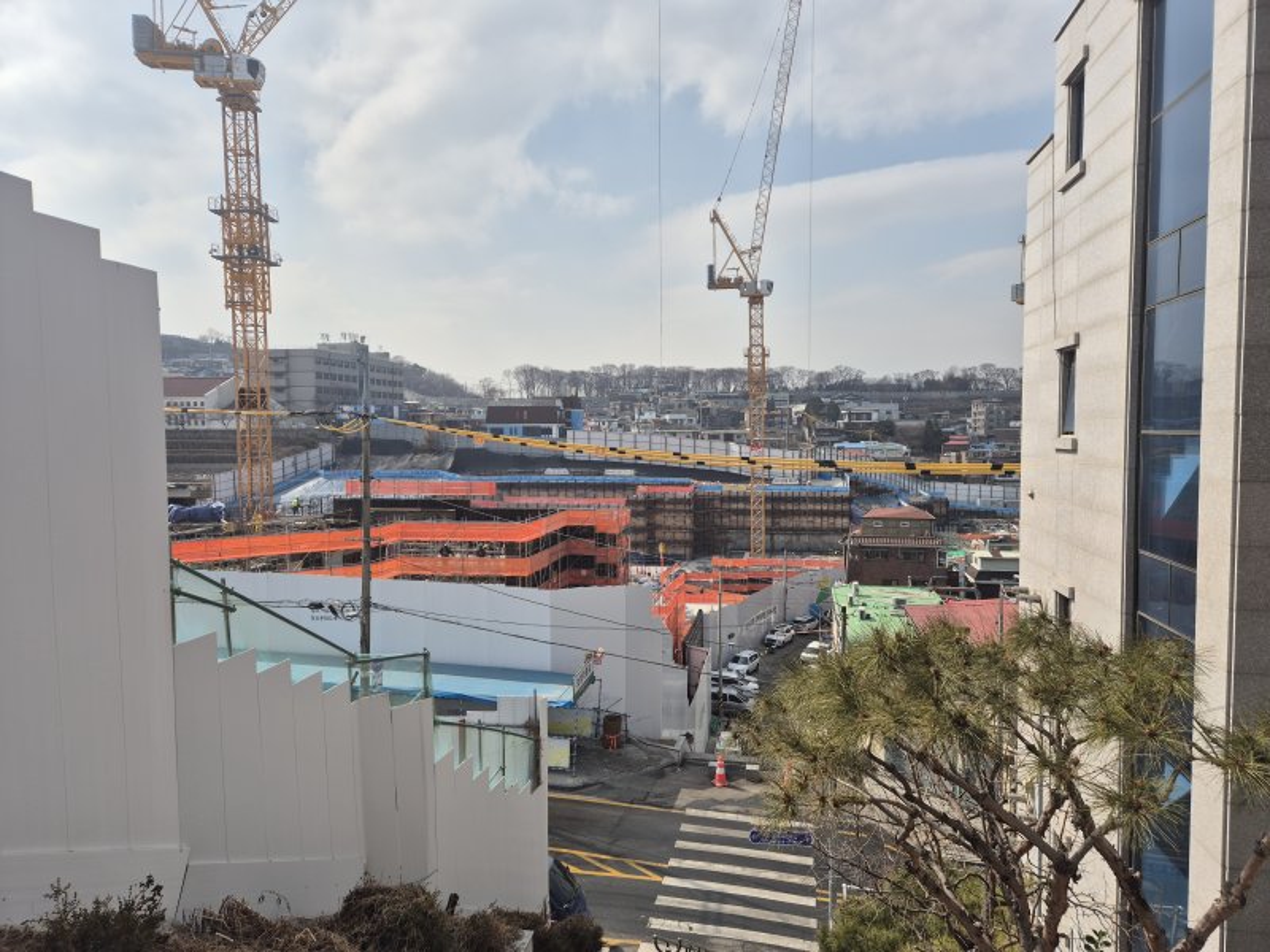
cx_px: 635
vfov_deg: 58.9
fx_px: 844
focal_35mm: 23
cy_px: 476
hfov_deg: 73.9
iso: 25
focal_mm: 5.4
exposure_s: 1/2920
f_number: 1.8
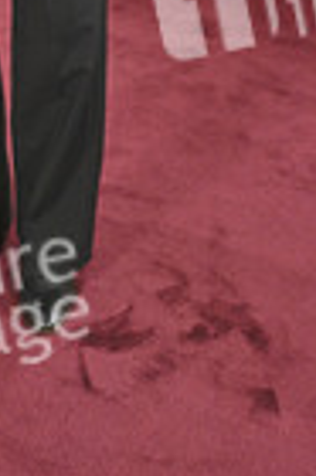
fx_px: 1505
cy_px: -190
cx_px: 14
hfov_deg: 11.9
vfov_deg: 16.7
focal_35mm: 114
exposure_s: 1/320
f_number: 5
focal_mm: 40
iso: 2500
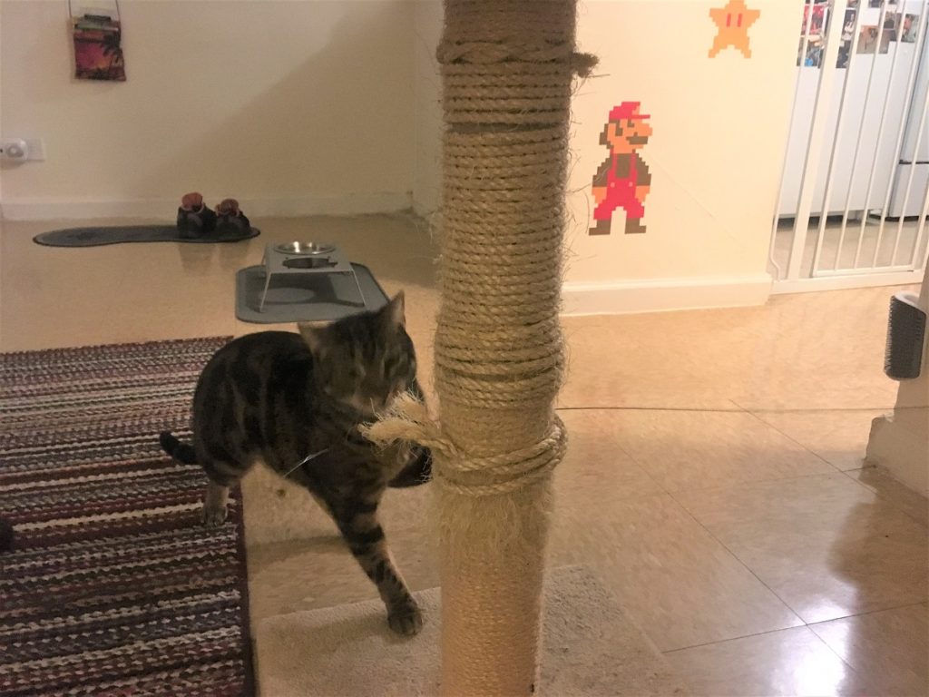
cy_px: 348
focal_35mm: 29
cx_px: 464
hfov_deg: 61.7
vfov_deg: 48.2
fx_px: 778
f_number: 2.2
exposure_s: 1/15
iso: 250
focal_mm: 4.15
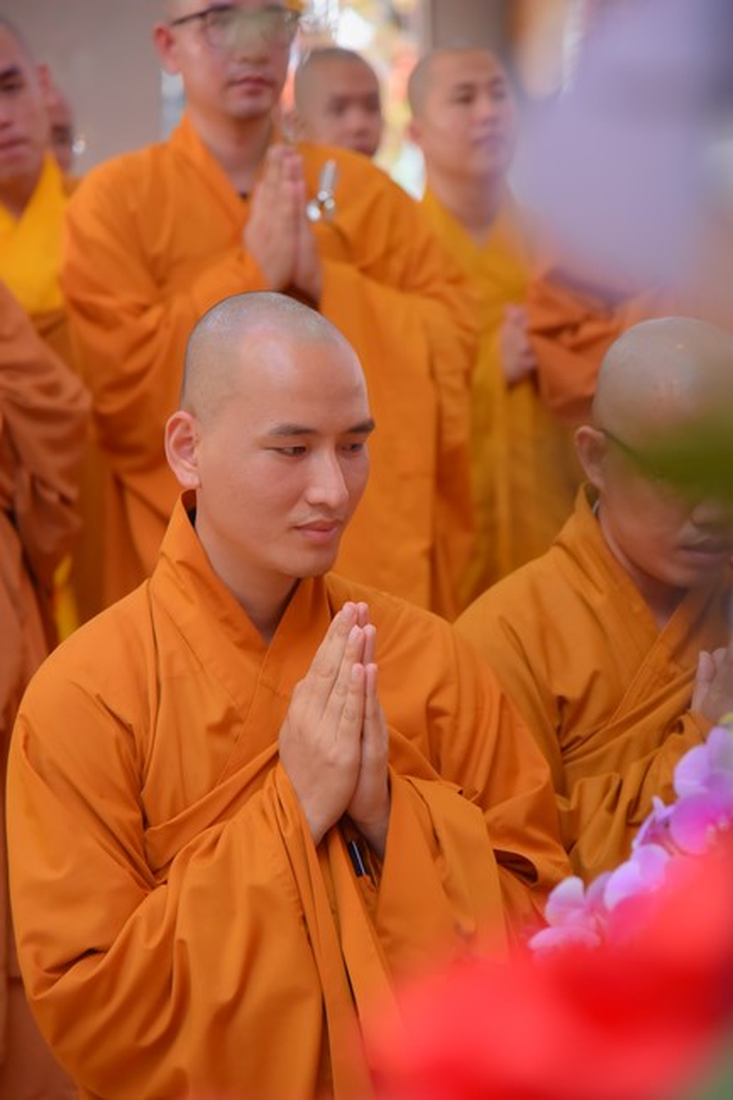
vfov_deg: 18.6
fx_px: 3361
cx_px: 366
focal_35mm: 110
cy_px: 550
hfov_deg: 12.4
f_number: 4.5
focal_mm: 110
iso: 1250
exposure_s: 1/160
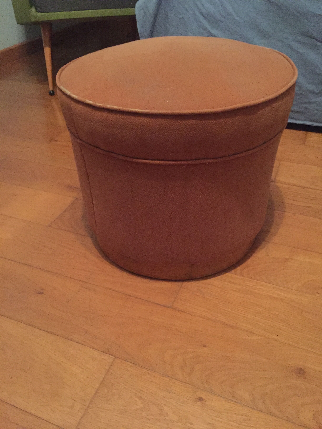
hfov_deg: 48.2
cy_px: 214
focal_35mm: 29
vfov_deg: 61.7
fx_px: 360
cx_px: 161
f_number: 2.2
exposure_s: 1/17
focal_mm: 4.15
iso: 800
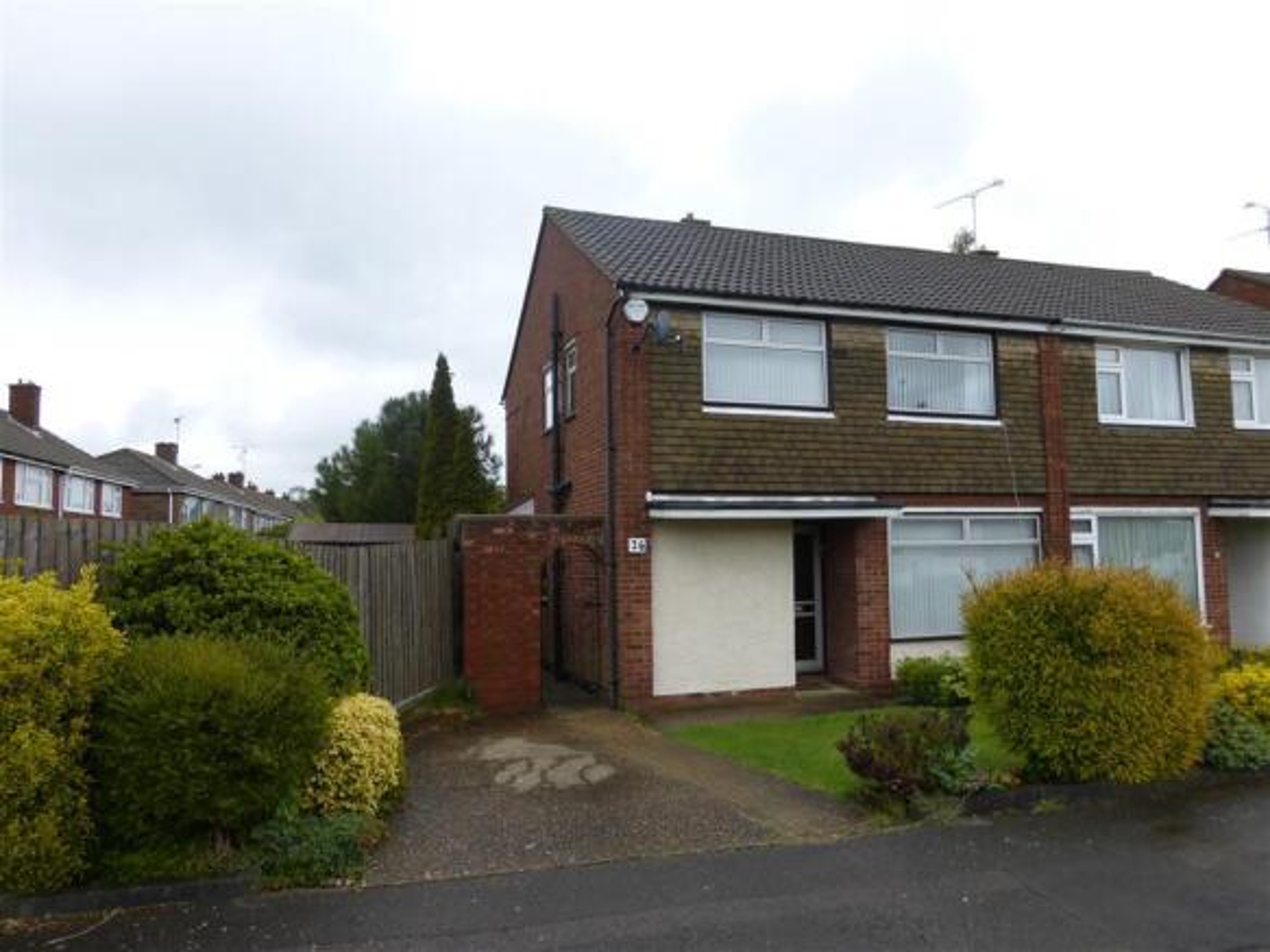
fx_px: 880
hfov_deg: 71.6
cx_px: 635
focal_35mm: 24
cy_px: 476
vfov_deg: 56.8
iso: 100
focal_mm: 4.3
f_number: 3.3
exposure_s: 1/400
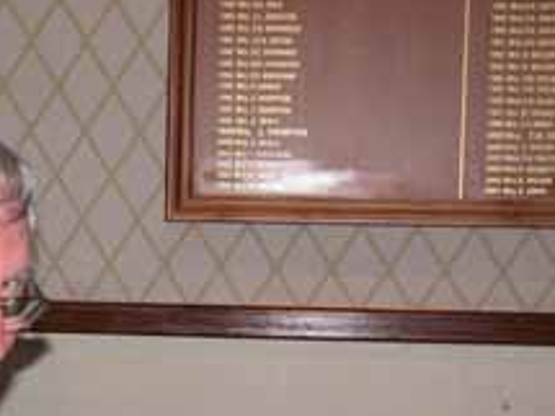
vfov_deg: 10.8
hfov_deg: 14.4
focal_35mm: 136
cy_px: 380
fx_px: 2179
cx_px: 59
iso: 200
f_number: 3.3
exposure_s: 1/125
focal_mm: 18.8
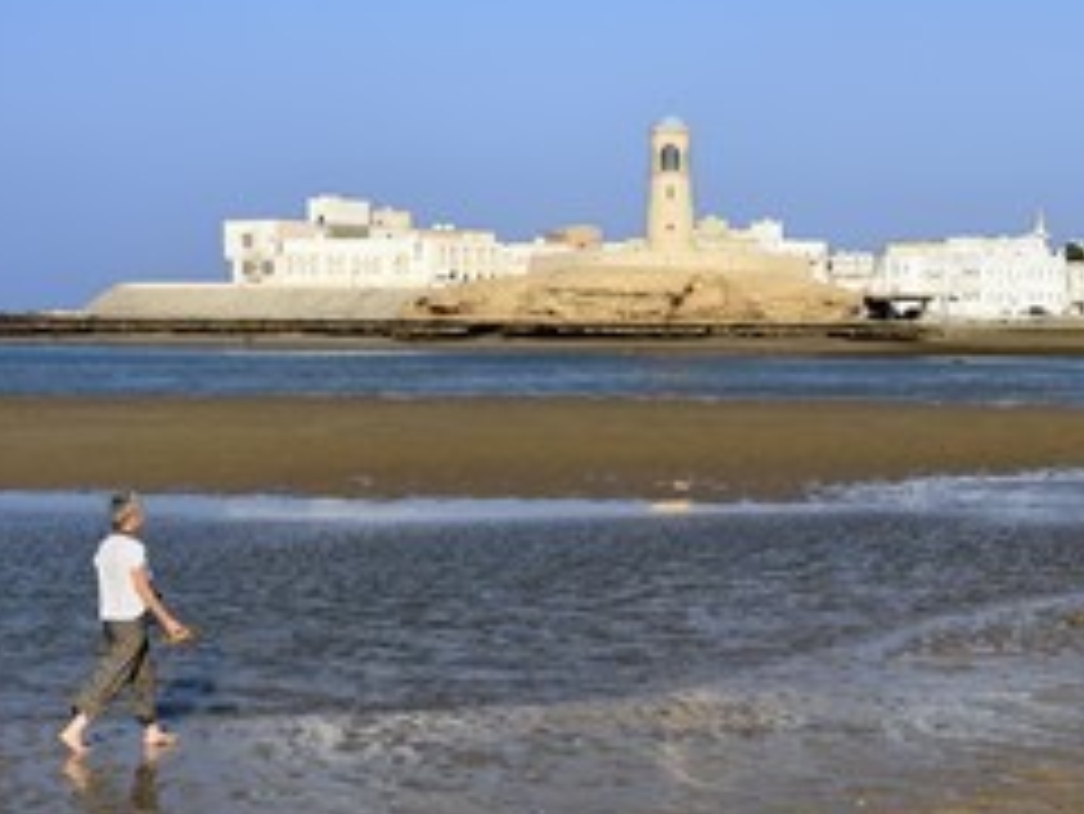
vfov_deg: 19.1
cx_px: 841
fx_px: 2412
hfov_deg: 25.0
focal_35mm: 77
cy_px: 463
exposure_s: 1/320
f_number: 11
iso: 200
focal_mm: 46
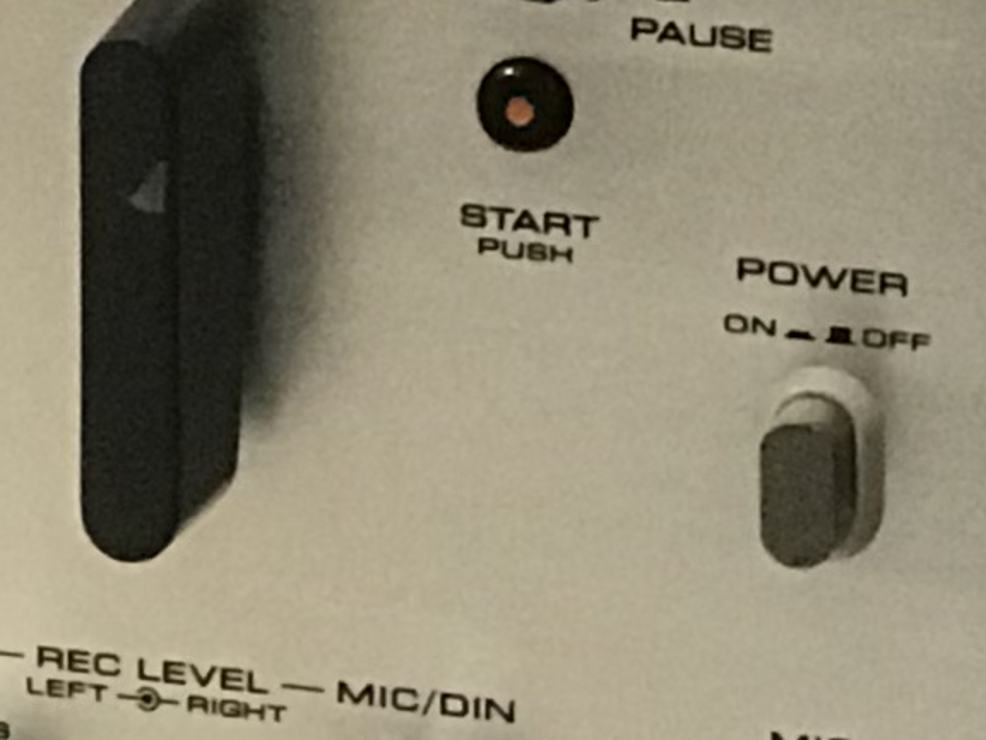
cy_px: -673
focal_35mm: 399
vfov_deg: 3.7
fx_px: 11365
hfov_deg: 4.8
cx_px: -1421
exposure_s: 1/60
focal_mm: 6.6
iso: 320
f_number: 2.8
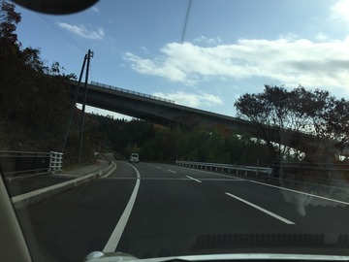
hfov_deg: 61.7
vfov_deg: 48.2
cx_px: 174
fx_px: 292
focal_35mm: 29
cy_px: 131
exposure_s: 1/2475
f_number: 2.2
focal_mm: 4.15
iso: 32
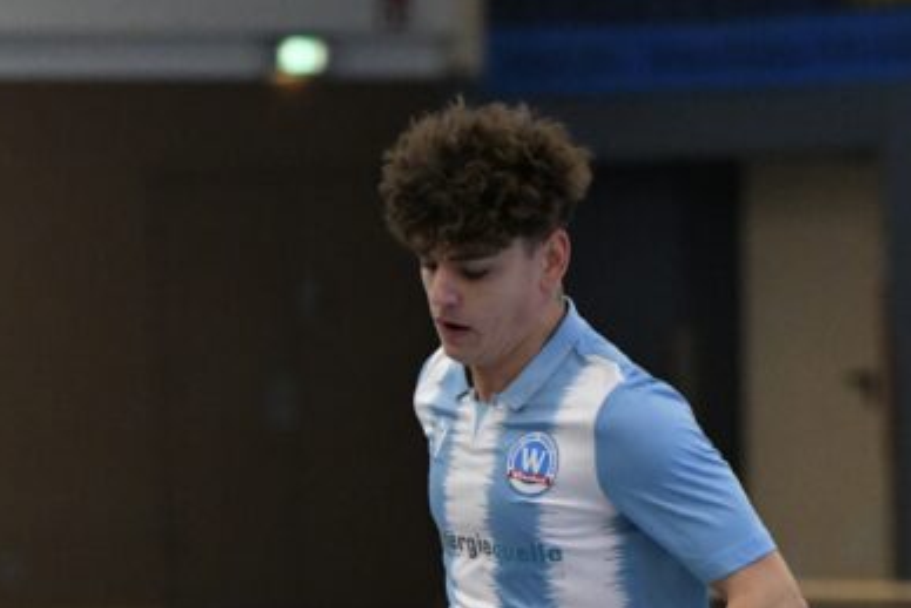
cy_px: 781
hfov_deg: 6.5
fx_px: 8024
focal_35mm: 317
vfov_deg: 4.3
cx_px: 841
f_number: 2.8
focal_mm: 120
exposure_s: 1/1600
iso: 8000
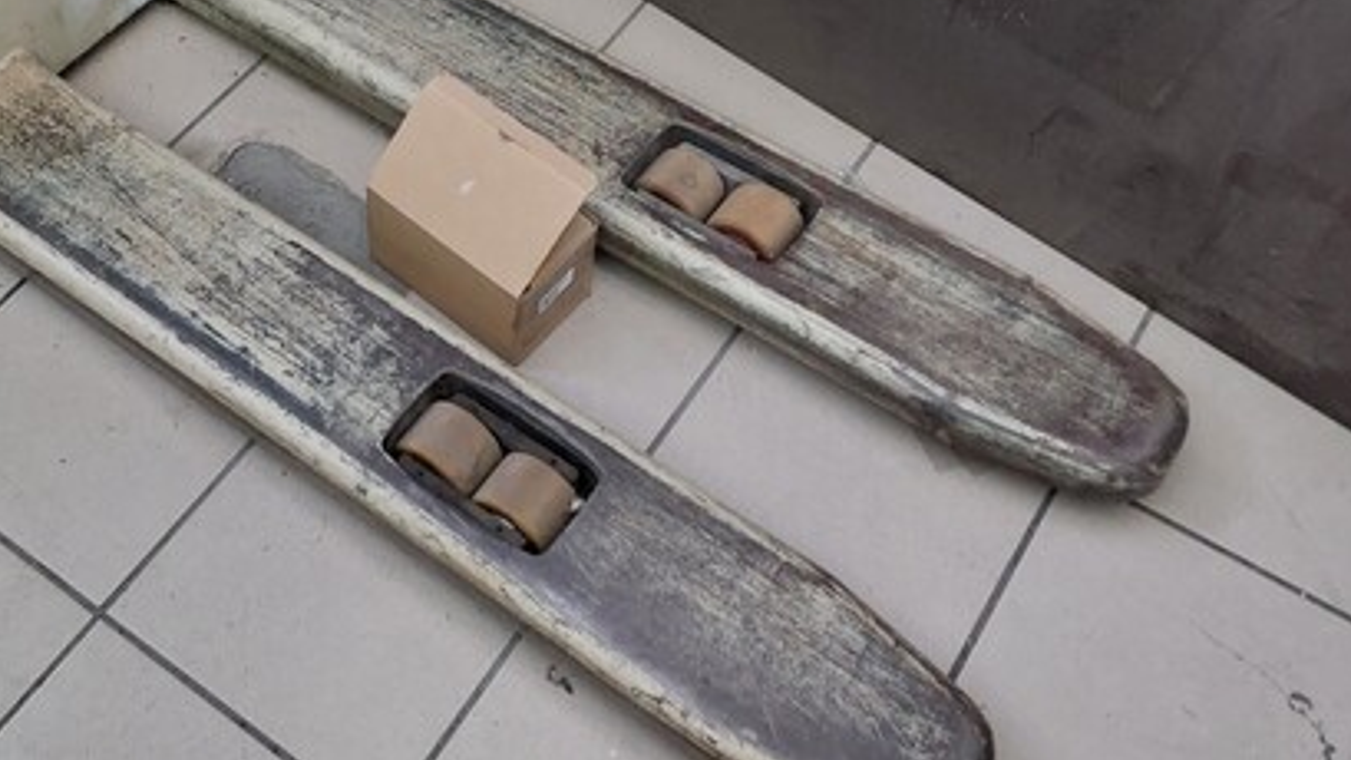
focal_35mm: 40
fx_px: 1433
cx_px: 406
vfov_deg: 29.5
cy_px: 268
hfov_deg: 49.2
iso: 500
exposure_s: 1/30
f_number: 1.8
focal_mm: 5.23
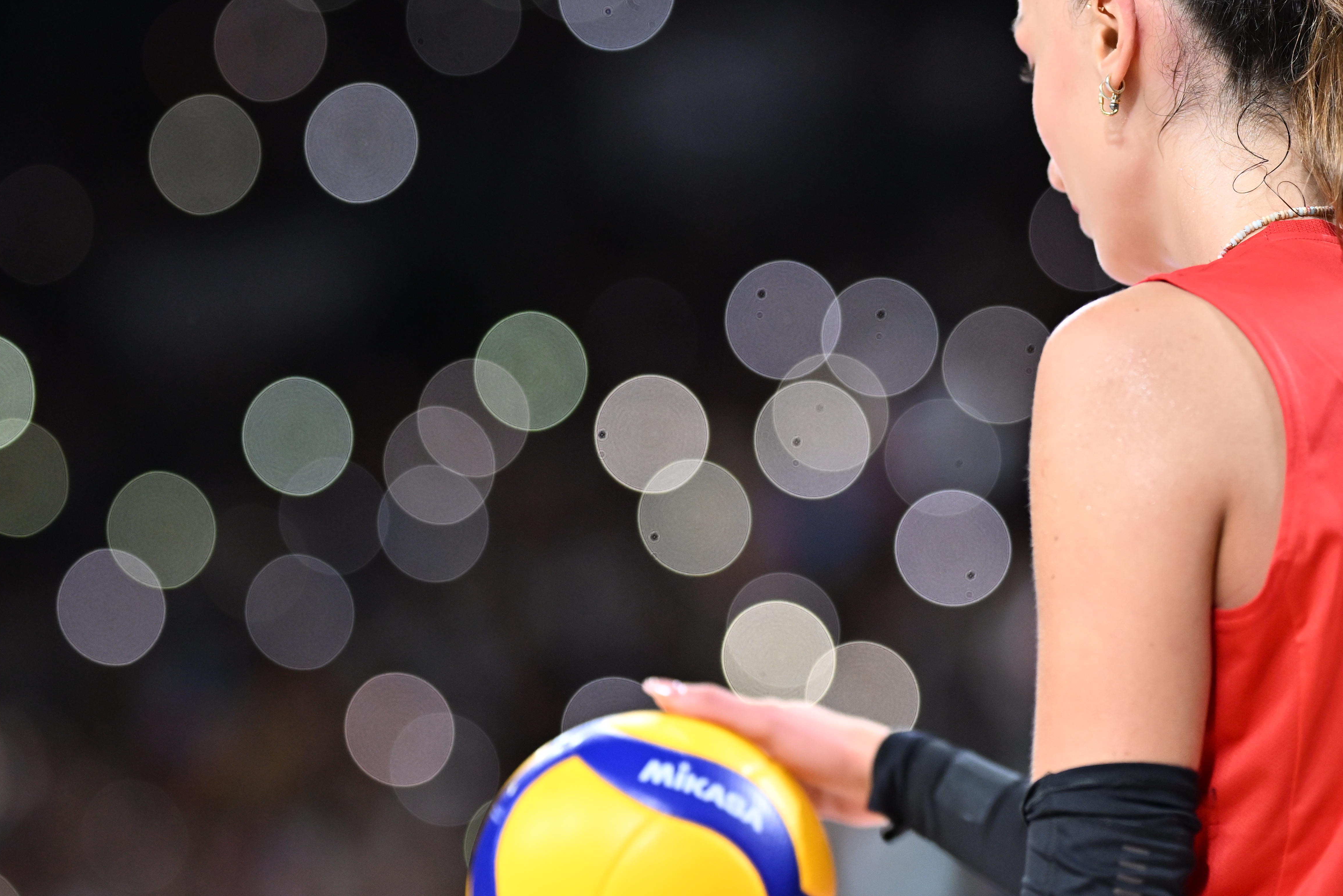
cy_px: 301
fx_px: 8953
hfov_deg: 8.6
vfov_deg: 5.7
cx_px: 1139
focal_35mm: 240
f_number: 1.8
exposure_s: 1/1600
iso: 1000
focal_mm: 135
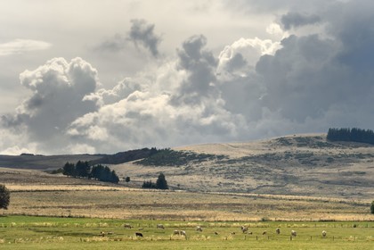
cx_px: 187
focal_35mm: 200
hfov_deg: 10.3
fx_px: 2078
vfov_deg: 6.9
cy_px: 125
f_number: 11
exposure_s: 1/250
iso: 200
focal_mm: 200
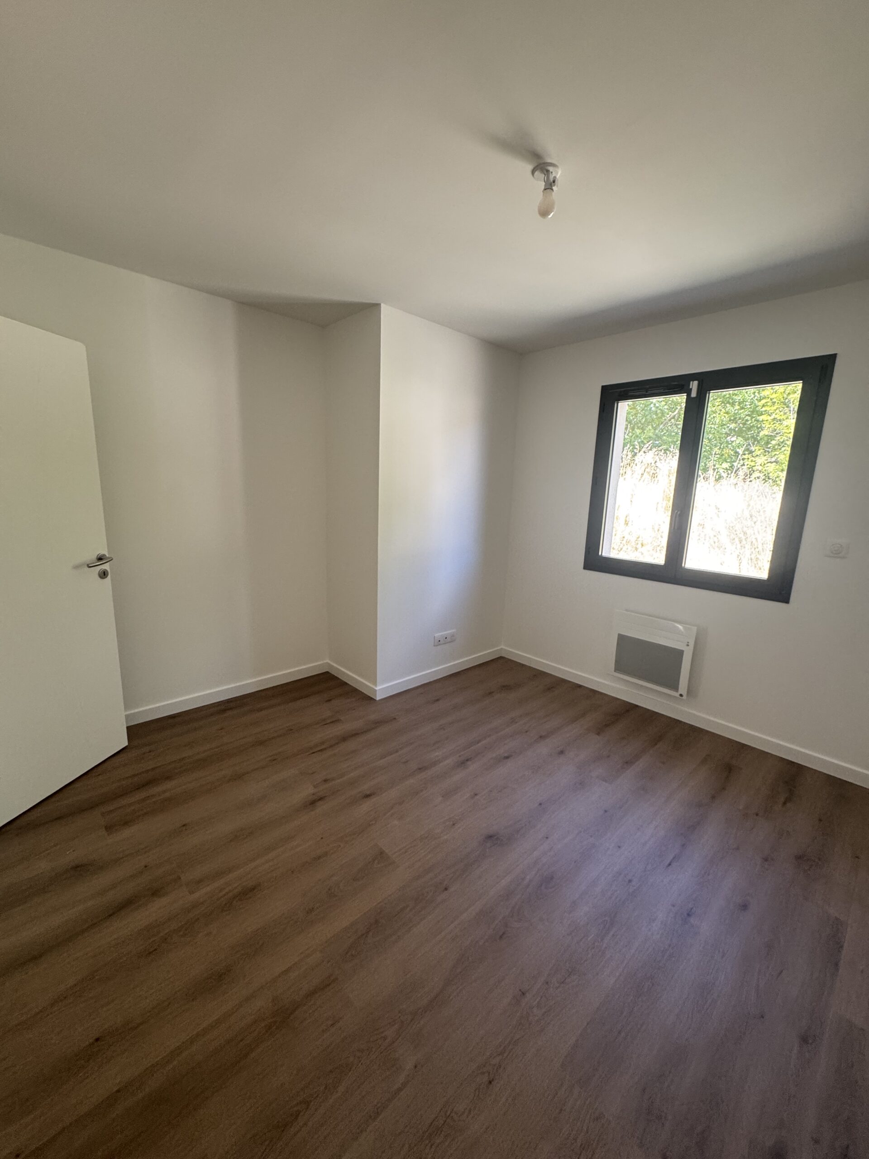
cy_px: 580
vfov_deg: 102.1
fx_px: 469
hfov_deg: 85.7
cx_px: 434
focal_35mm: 14
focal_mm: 2.22
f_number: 2.2
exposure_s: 1/99
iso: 200
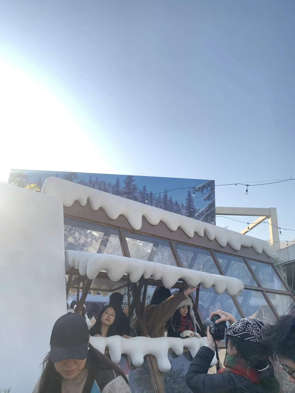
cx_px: 148
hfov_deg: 53.1
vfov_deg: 67.3
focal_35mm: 26
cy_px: 196
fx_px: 295
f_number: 1.8
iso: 25
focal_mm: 4.25
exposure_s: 1/1513
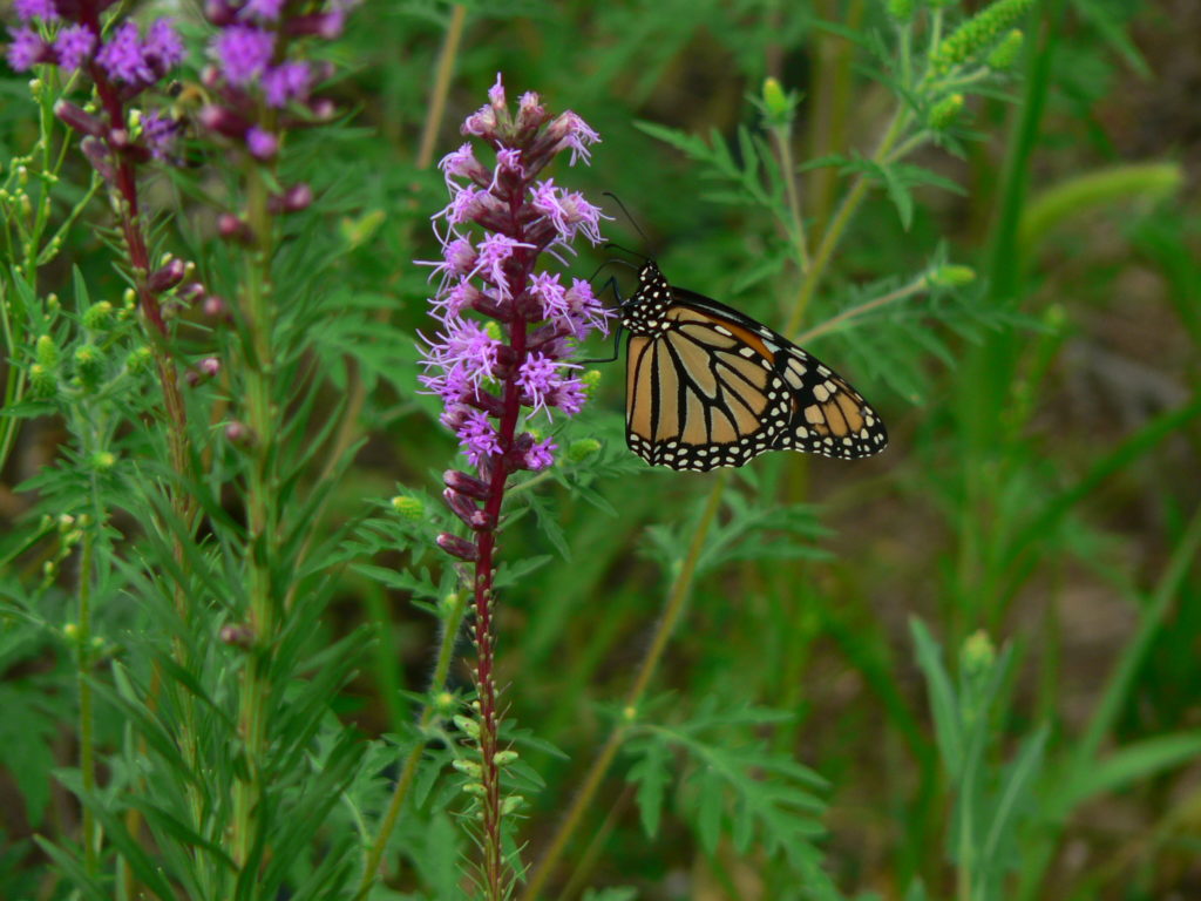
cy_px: 450
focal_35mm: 372
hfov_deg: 5.3
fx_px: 12907
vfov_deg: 4.0
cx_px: 600
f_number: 4
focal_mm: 62
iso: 80
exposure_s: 1/500
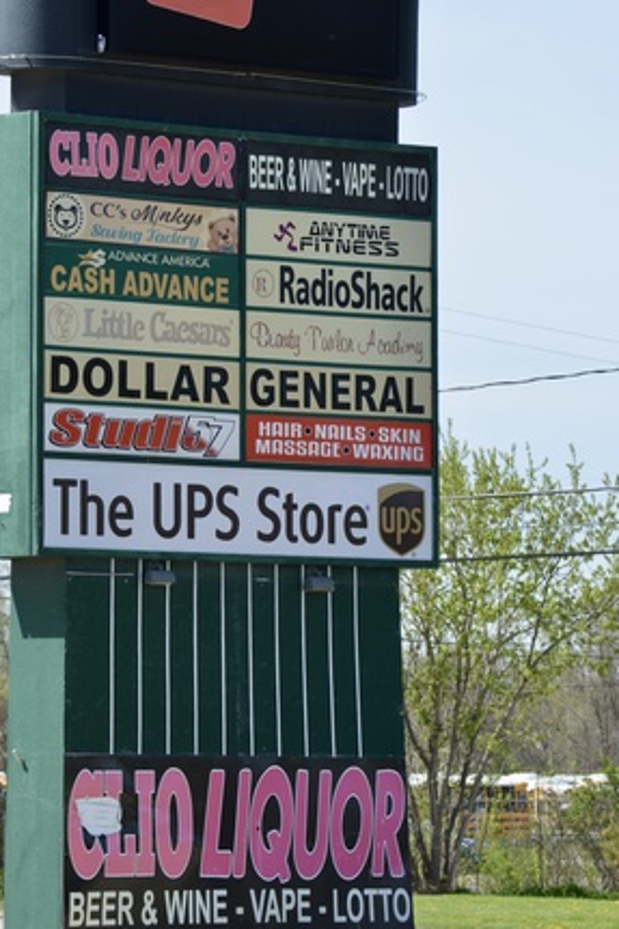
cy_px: 379
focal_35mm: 234
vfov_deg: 8.8
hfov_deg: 5.9
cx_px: 239
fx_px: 6033
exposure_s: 1/250
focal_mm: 105
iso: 100
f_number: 8
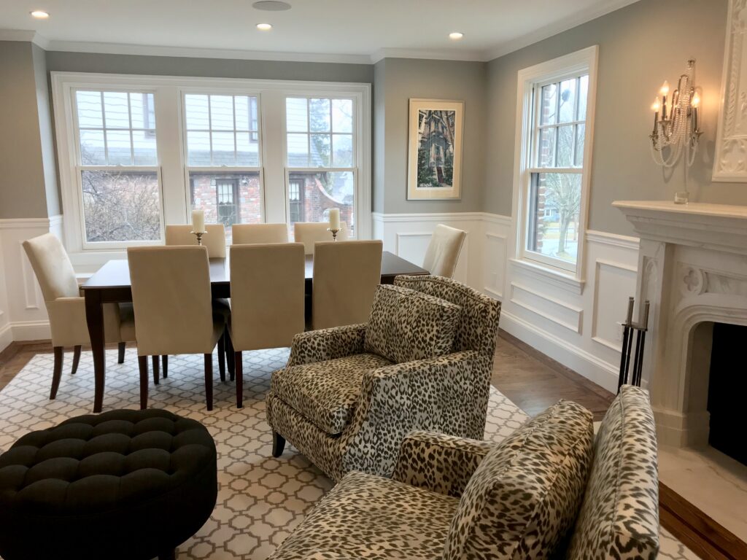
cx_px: 374
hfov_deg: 63.4
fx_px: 604
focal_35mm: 28
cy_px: 280
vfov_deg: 49.7
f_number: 1.8
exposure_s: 1/30
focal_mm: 3.99
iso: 40
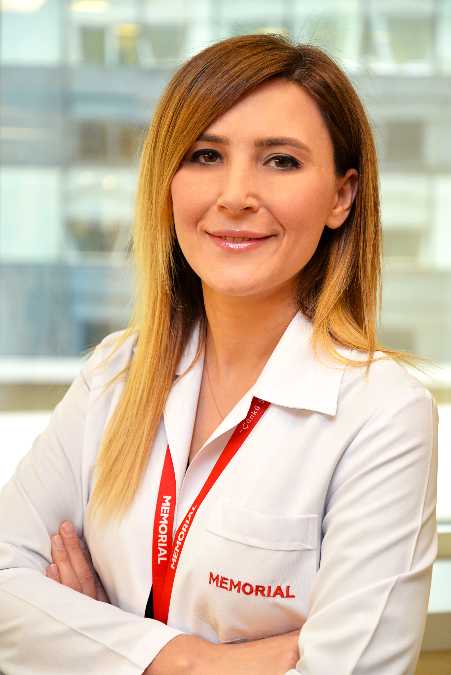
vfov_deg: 26.0
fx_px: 1464
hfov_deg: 17.5
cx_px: 226
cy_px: 338
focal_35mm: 78
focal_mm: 78
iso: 800
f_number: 4.5
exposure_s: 1/100
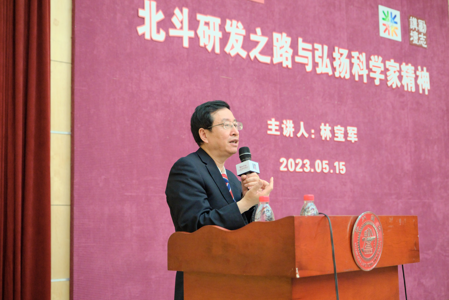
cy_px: 150
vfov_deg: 28.1
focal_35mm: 48
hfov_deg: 41.1
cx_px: 224
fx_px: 599
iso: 2500
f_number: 2.8
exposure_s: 1/80
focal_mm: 32.1
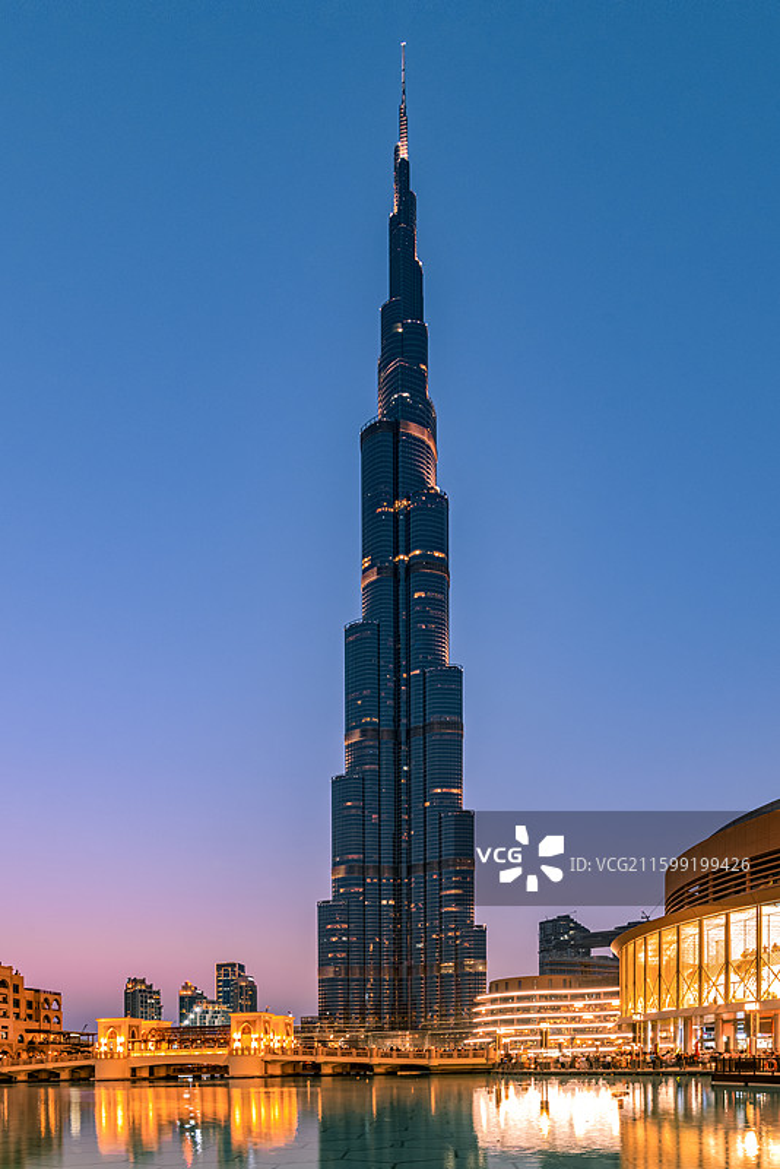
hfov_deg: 70.5
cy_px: 584
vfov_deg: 93.3
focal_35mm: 17
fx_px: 552
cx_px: 390
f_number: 10
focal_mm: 17
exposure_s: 5
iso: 250
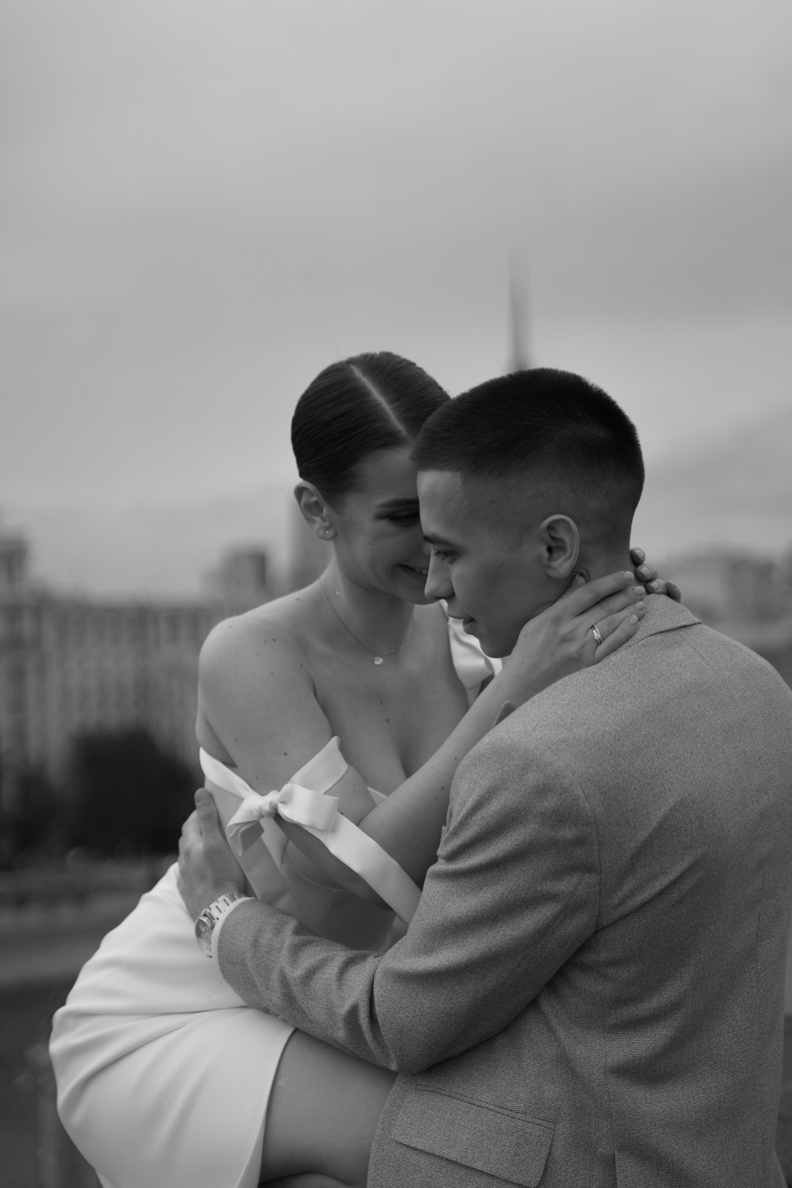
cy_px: 594
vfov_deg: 31.0
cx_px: 396
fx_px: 2145
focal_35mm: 65
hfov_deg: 20.9
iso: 200
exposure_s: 1/4000
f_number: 2.8
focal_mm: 65
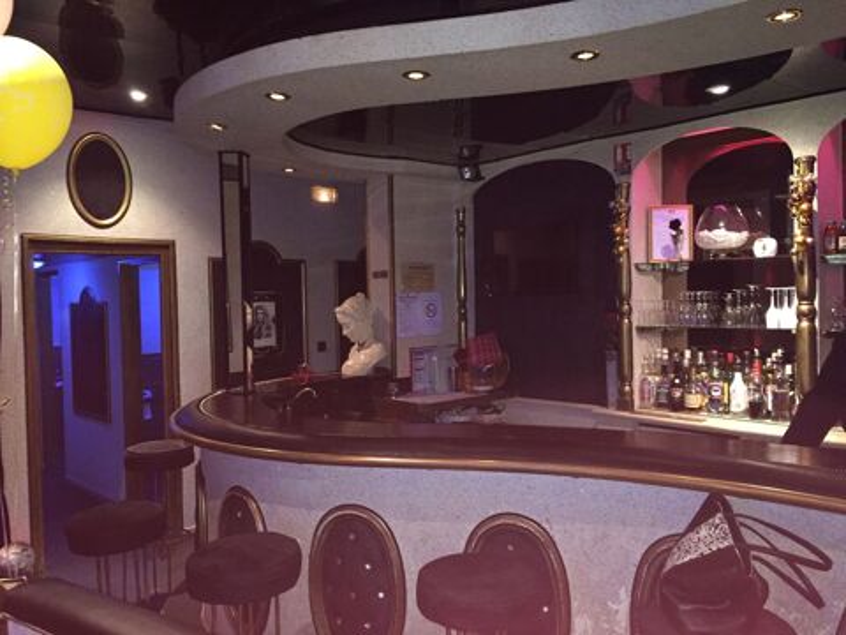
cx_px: 423
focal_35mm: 29
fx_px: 709
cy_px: 318
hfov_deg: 61.7
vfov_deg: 48.2
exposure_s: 1/17
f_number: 2.2
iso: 320
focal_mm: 4.15
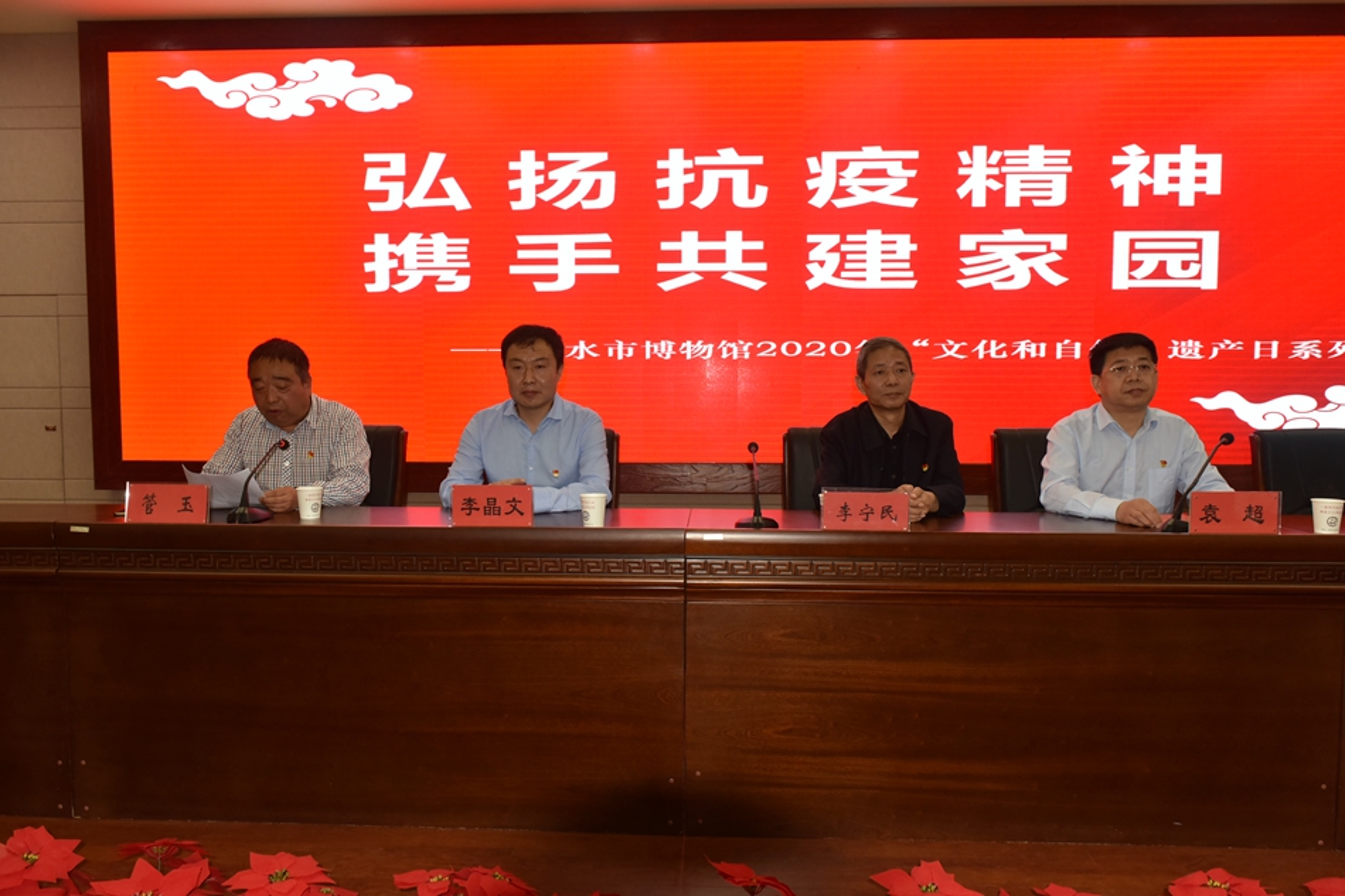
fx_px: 896
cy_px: 448
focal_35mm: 24
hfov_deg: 73.8
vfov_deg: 53.1
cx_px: 672
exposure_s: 1/320
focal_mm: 24
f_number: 6.3
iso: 1000
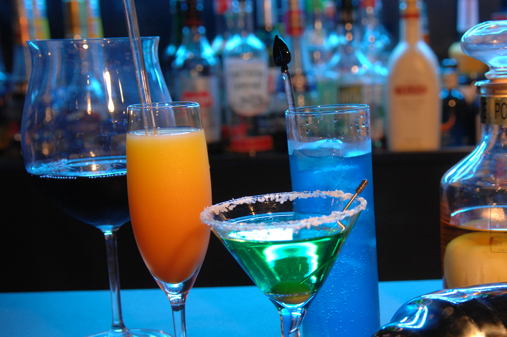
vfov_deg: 19.9
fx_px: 957
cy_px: 224
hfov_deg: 29.5
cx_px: 326
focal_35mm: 68
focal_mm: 30
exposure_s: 1/30
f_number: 4
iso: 400
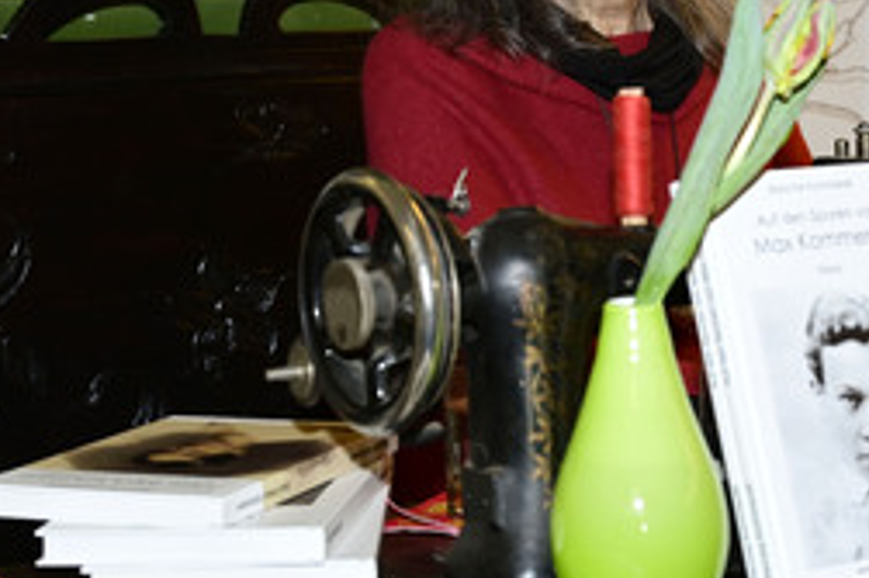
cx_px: 708
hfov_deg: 24.6
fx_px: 1954
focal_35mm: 81
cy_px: 118
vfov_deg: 16.7
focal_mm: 45
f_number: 5
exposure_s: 1/200
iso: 1000
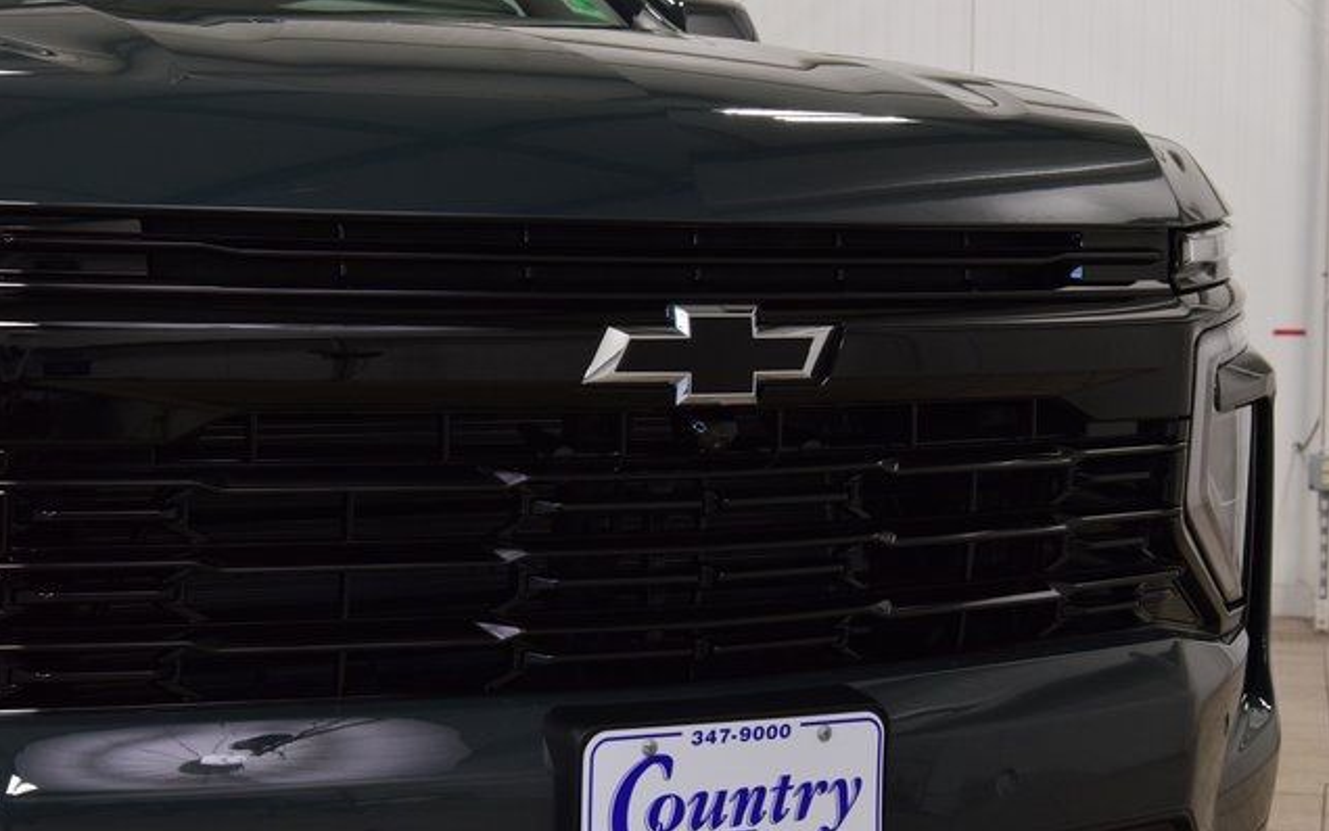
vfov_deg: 16.3
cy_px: 444
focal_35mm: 80
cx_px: 664
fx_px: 2899
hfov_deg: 25.8
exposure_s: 1/60
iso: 1600
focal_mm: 52
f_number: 8
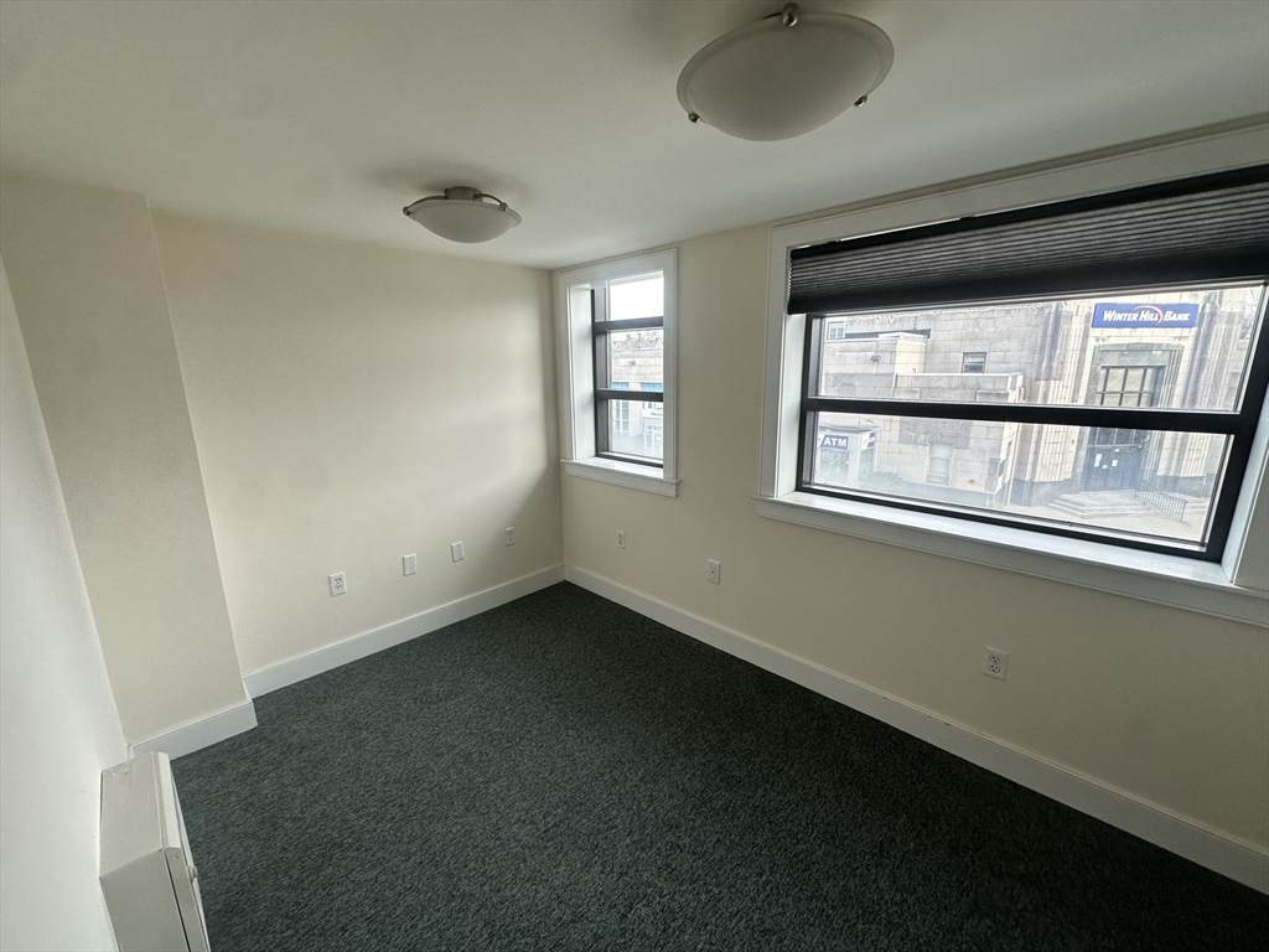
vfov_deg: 85.7
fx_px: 513
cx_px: 634
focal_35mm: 14
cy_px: 476
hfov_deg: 102.1
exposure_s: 1/120
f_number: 2.2
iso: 64
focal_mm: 2.22
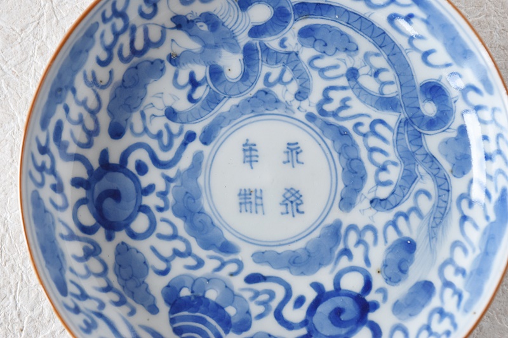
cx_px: 254
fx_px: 1164
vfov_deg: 16.5
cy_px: 169
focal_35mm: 82
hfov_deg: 24.6
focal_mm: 55
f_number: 5.6
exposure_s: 1/5
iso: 800
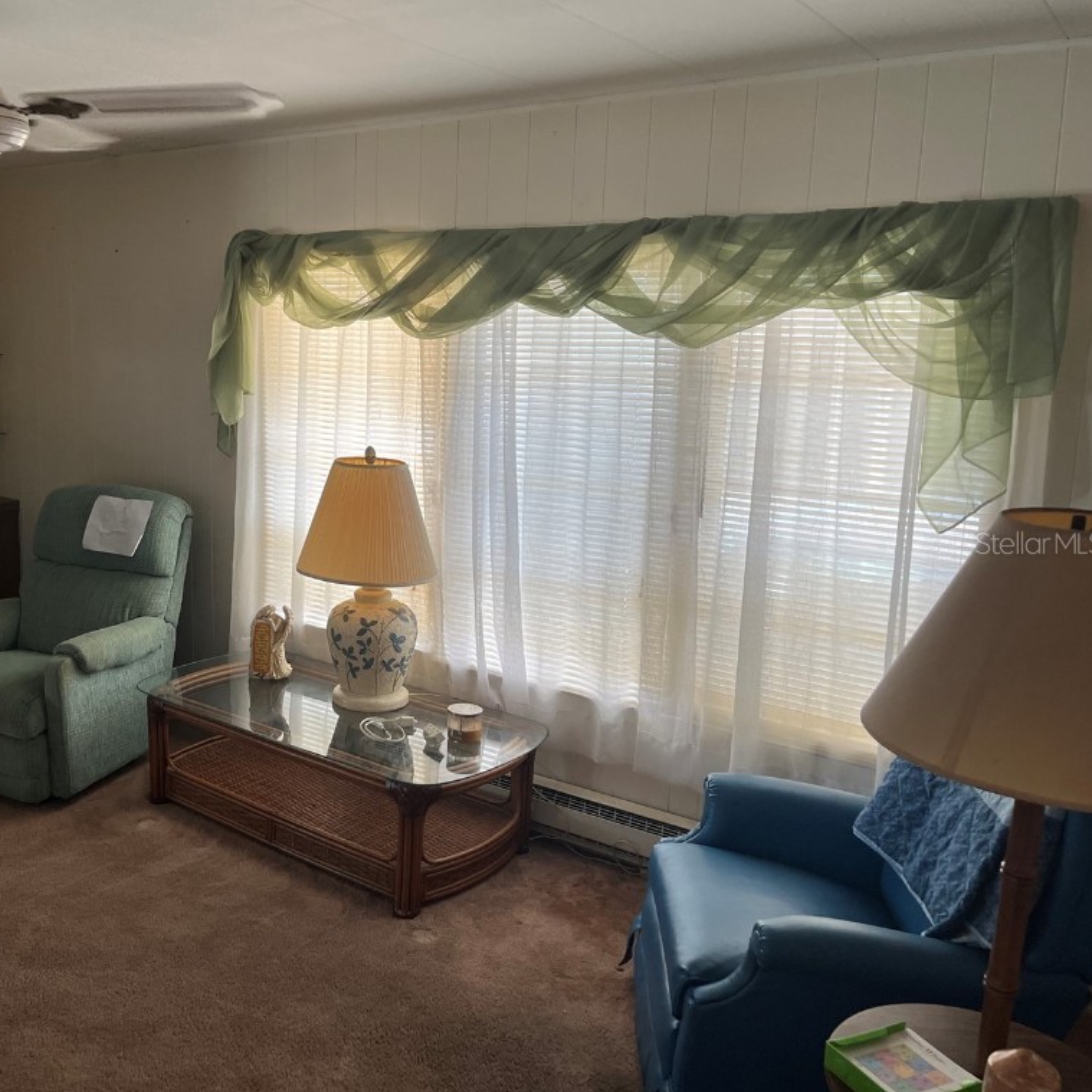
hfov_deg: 51.7
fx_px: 1106
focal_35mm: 31
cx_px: 374
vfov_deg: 52.5
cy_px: 542
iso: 100
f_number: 1.6
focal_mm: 5.1
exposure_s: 1/120
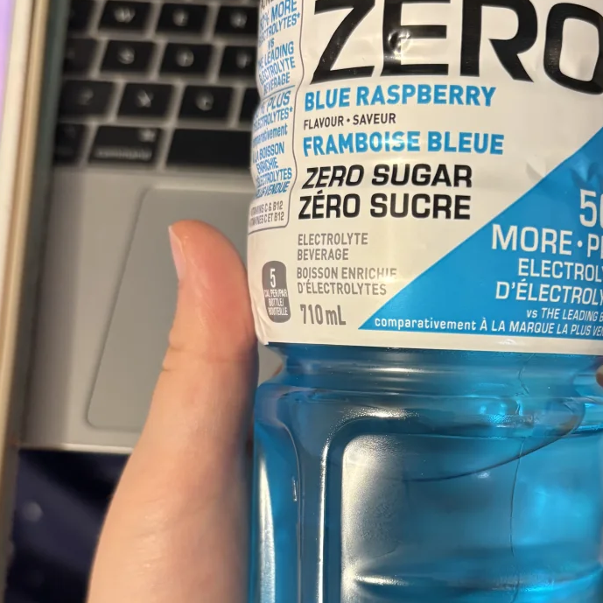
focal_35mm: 48
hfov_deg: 35.0
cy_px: 435
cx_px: 410
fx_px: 946
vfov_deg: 34.8
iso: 320
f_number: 1.6
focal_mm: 5.96
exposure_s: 1/60
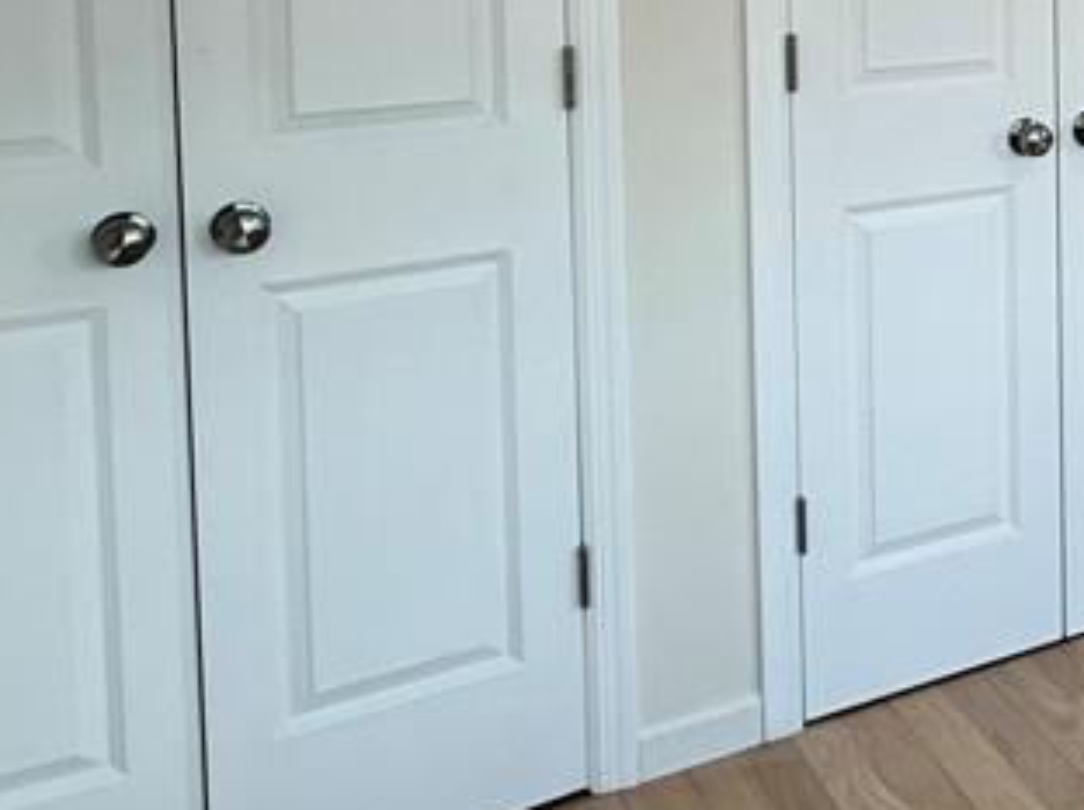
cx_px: 1303
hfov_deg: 33.5
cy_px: -68
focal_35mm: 46
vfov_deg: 28.7
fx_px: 1438
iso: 50
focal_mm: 2.22
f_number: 2.2
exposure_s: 1/120
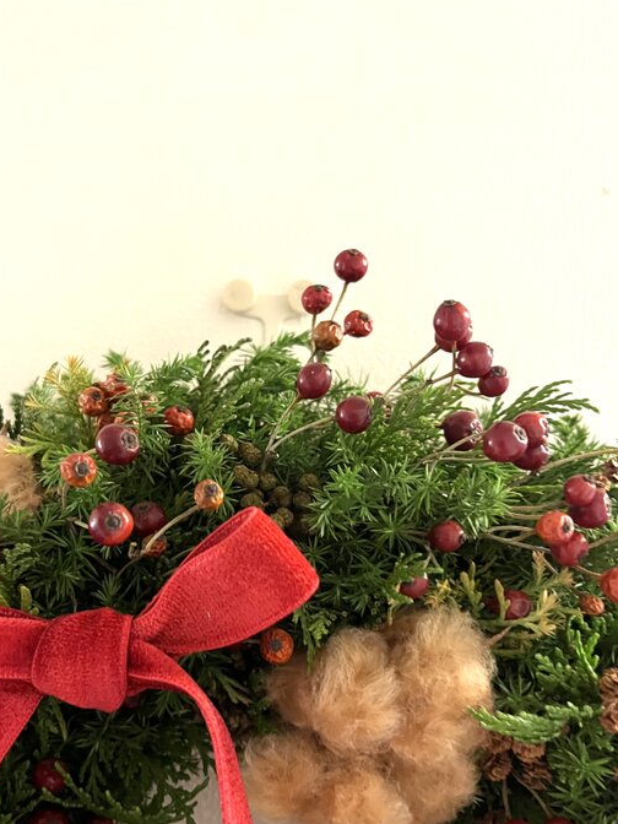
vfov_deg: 54.8
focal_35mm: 33
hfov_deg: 42.8
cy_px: 509
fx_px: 786
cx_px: 258
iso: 500
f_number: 1.6
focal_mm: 5.1
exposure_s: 1/25
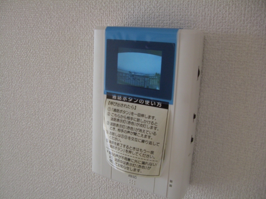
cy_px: 100
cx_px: 133
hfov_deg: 49.0
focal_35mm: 38
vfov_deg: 37.7
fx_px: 292
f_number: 2.7
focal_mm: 6.2
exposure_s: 1/100
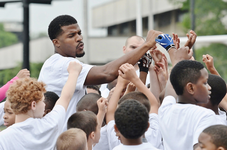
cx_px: 114
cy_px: 75
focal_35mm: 125
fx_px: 787
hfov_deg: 16.4
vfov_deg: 10.9
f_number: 4
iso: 1000
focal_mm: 125
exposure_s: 1/5000
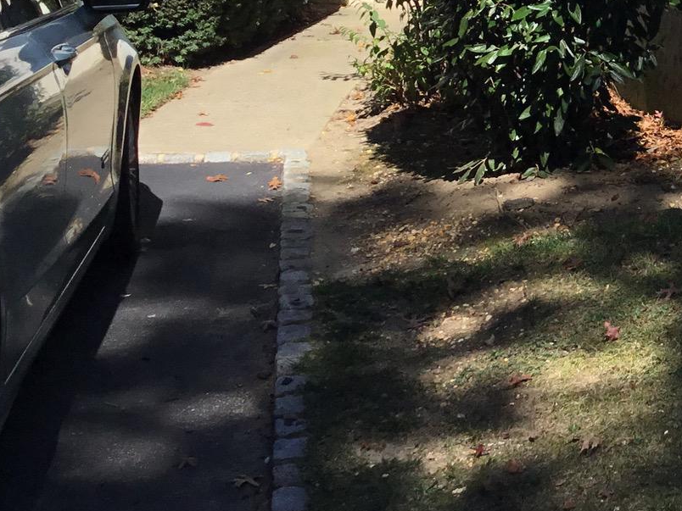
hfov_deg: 22.6
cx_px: 834
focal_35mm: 79
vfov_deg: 18.3
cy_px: 36
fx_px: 1556
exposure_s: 1/1217
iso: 25
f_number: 2.4
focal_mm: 3.3
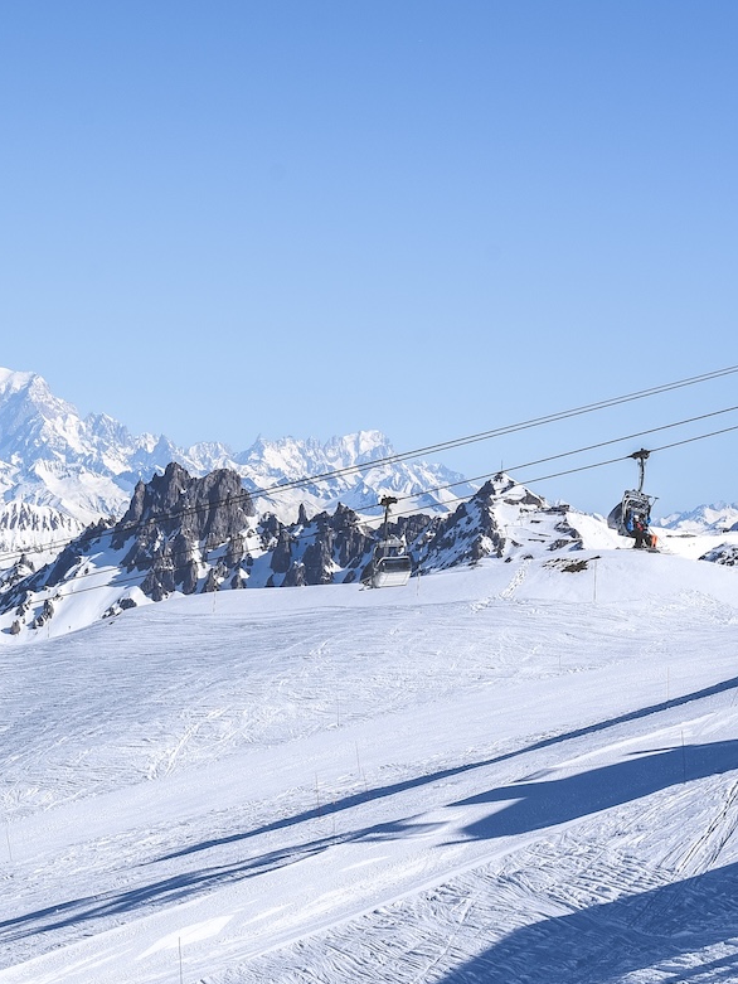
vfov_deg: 16.8
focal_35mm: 117
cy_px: 394
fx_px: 3325
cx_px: 53
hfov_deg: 12.6
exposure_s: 1/400
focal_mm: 50
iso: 100
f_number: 11
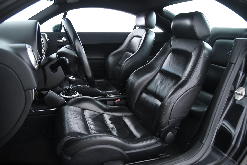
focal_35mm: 24
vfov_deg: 53.2
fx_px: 165
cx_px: 124
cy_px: 82
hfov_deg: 73.7
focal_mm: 24
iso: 4000
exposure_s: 1/20
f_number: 4
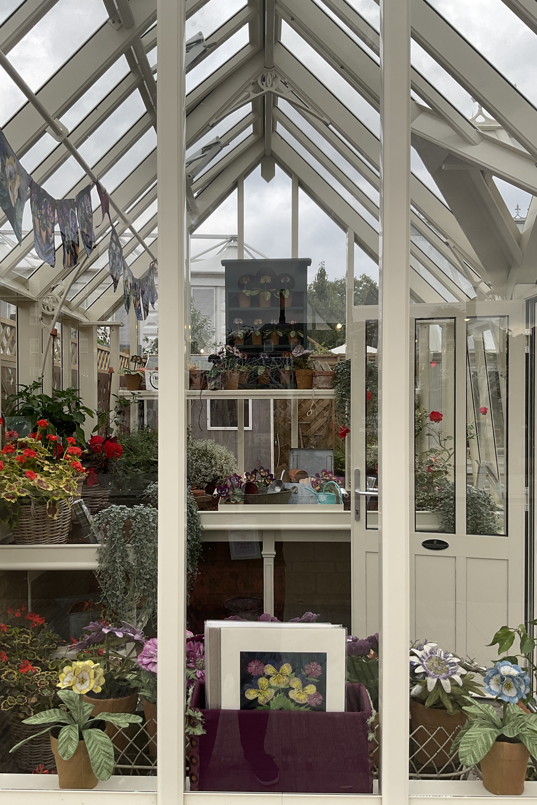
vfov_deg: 60.3
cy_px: 410
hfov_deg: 42.3
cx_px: 243
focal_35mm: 31
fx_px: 694
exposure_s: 1/211
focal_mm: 3
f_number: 1.8
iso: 16
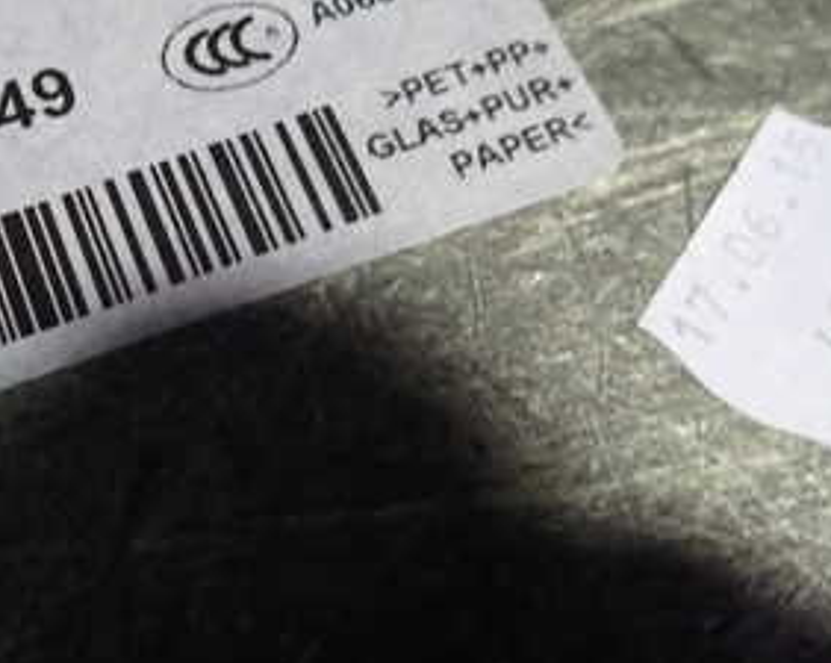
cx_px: 103
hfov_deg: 34.3
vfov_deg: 28.8
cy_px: 189
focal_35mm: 52
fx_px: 1278
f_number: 2
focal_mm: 4.5
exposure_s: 1/50
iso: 200
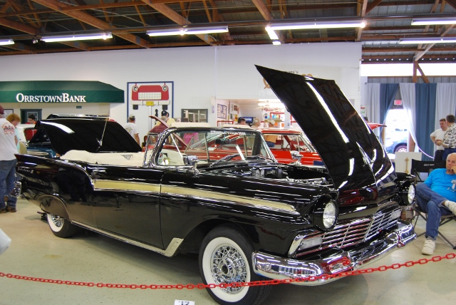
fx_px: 437
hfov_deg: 55.1
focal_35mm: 34
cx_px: 228
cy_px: 152
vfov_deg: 38.4
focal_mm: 23
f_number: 3.8
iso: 360
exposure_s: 1/30
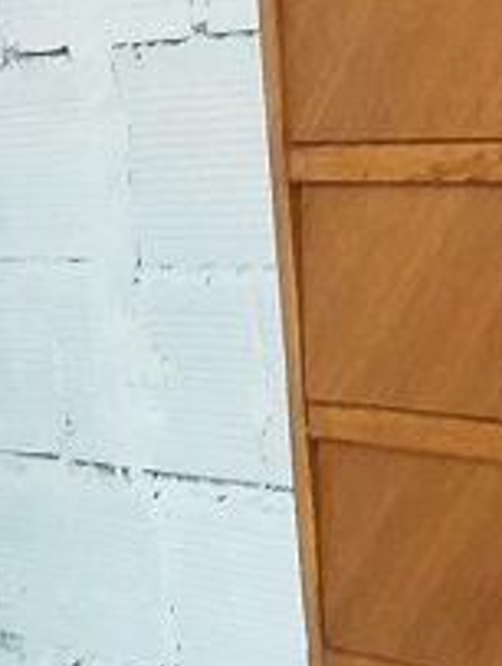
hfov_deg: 11.5
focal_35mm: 115
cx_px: 1029
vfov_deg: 16.9
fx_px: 2217
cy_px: 577
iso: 200
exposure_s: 1/33
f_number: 1.9
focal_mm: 3.6
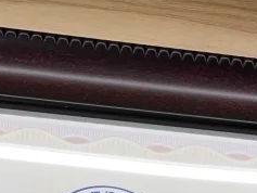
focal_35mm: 158
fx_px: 1174
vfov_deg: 8.5
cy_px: 474
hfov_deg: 12.5
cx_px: 101
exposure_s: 1/194
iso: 32
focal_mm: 4.2
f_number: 1.6
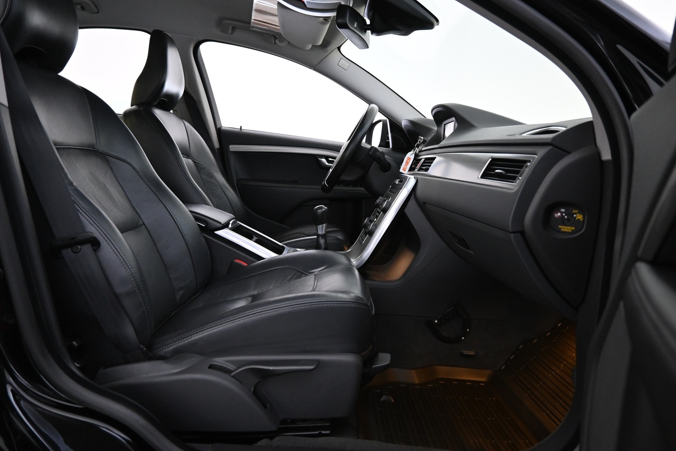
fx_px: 469
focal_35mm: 25
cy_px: 232
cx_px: 346
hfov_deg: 71.5
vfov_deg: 51.3
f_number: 3.5
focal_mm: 16
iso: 2000
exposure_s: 1/25
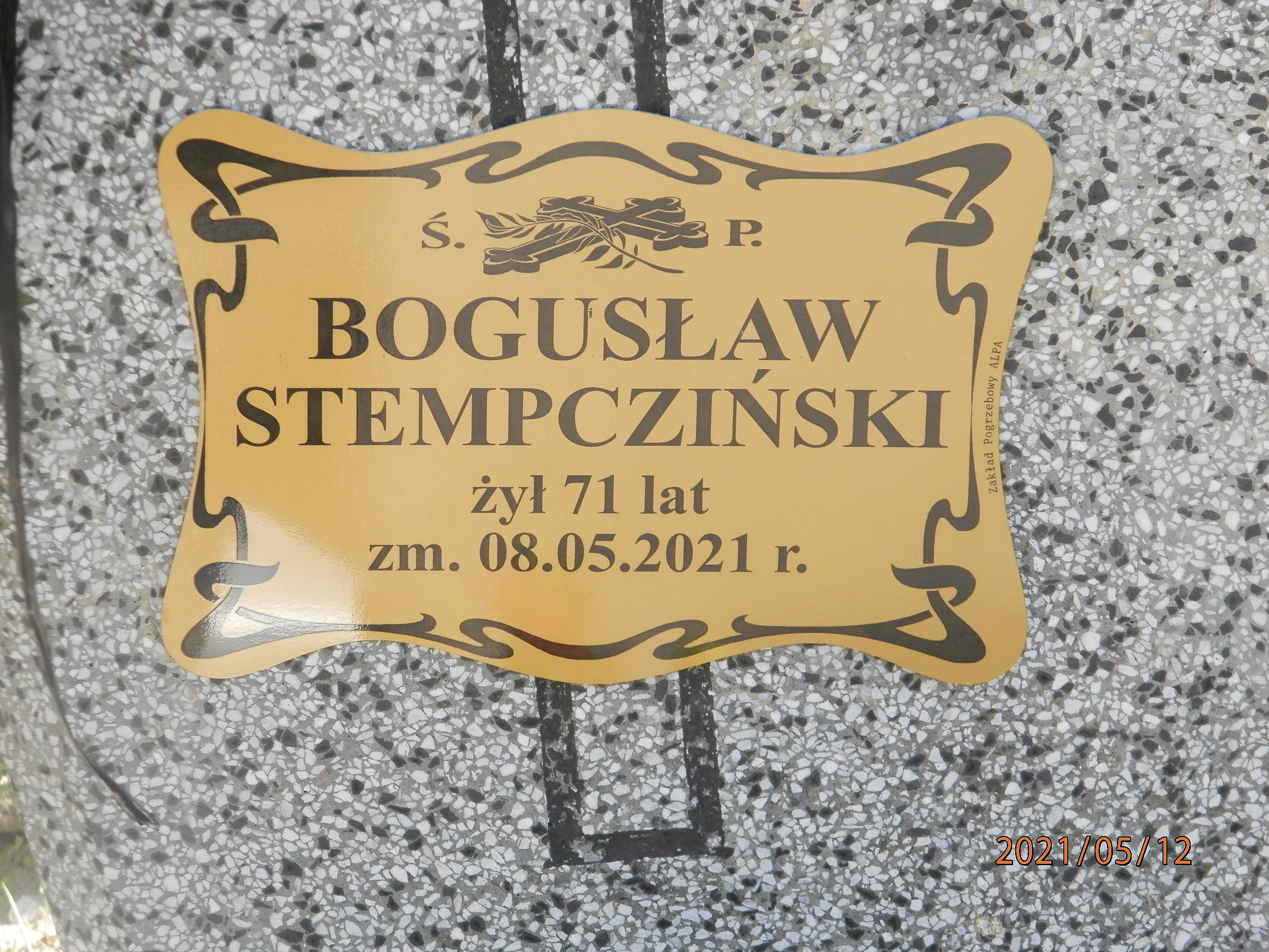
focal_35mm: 153
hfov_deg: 12.9
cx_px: 634
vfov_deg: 9.7
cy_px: 476
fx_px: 5609
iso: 200
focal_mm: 27.4
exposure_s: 1/160
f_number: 4.9
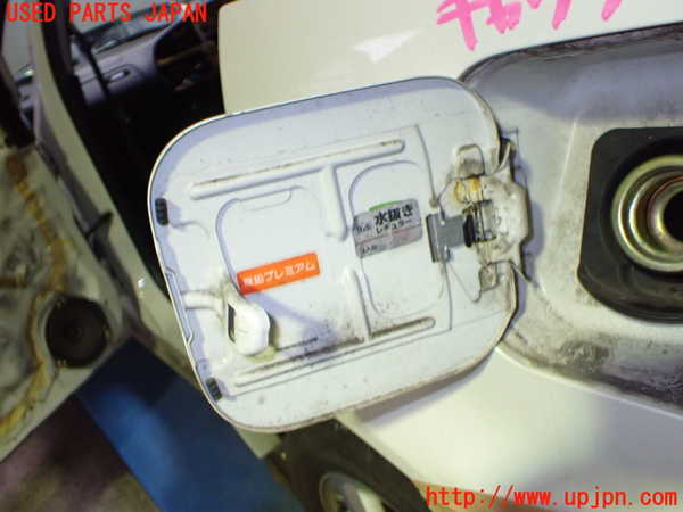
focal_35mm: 30
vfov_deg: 46.8
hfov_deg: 60.0
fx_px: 592
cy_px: 256
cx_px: 342
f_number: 6.3
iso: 800
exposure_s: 1/30
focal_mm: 5.4
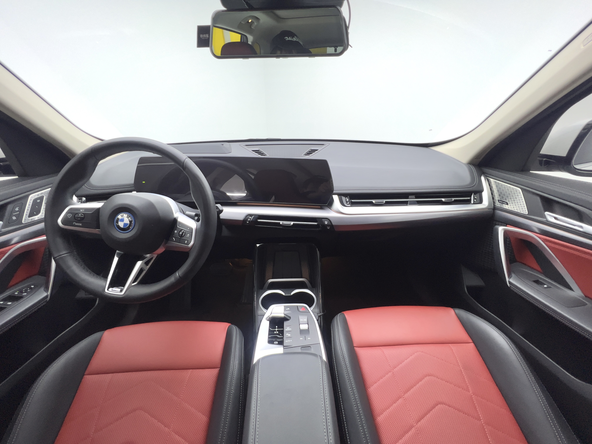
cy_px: 222
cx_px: 296
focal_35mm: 13
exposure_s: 1/50
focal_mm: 1.57
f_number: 1.8
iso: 50
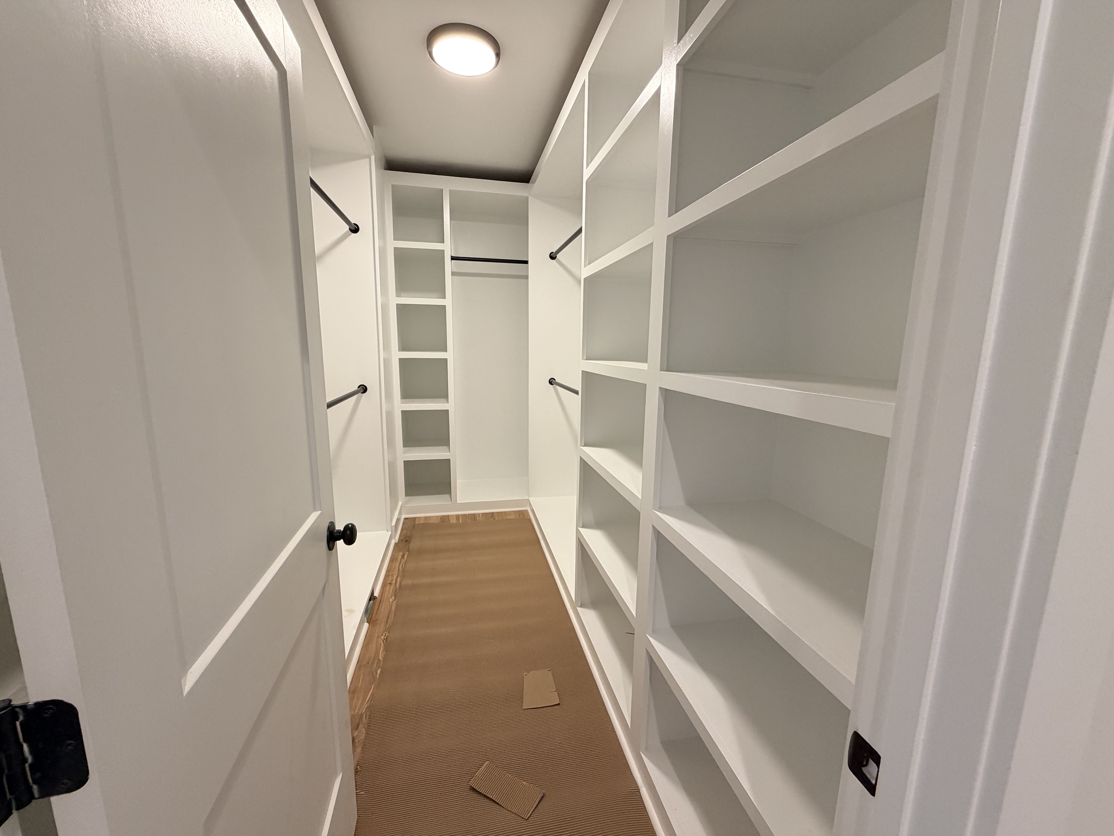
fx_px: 451
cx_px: 557
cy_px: 418
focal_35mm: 14
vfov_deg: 85.7
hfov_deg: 102.1
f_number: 2.2
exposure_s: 1/60
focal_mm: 2.22
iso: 200
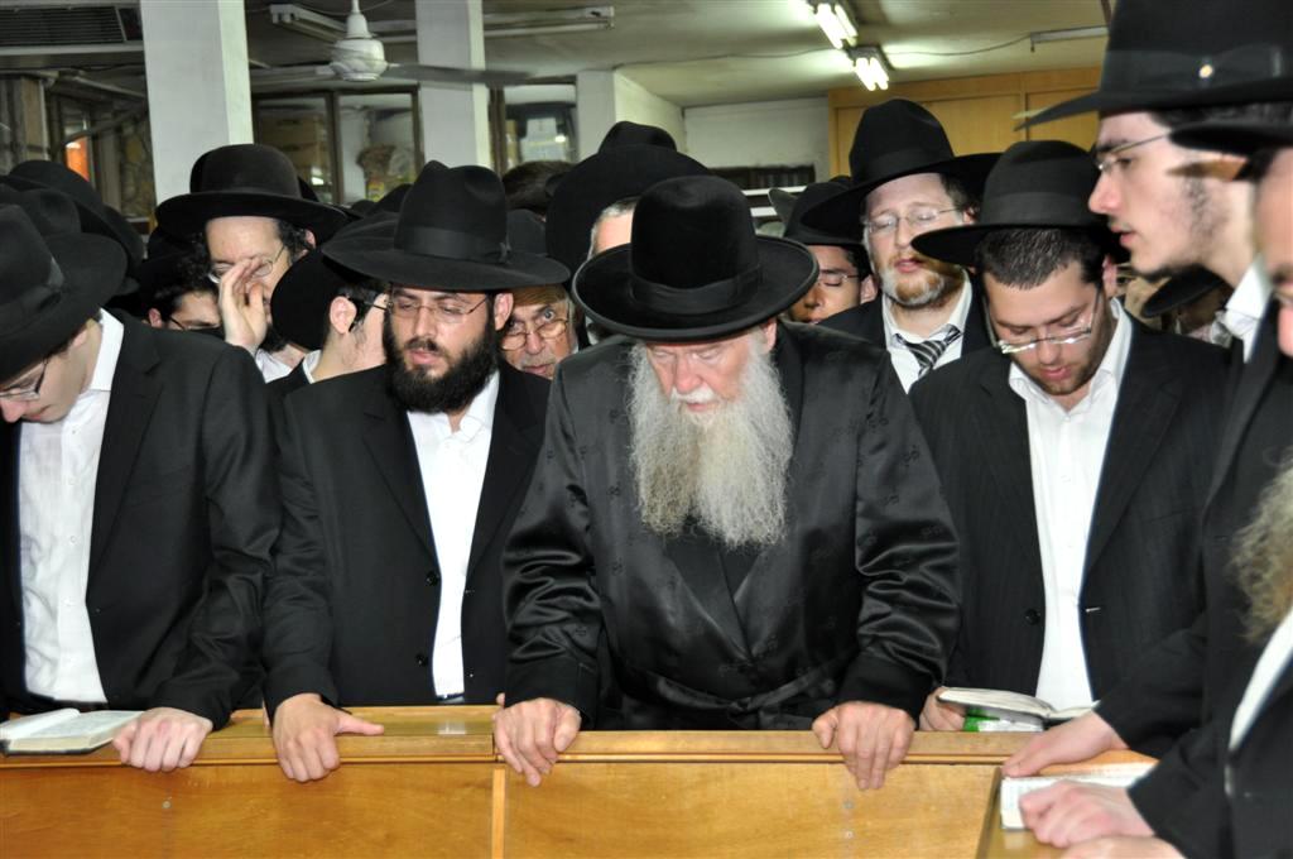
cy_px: 430
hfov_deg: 33.4
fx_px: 2152
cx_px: 646
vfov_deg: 22.6
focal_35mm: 60
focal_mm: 40
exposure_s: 1/60
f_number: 4.5
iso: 800
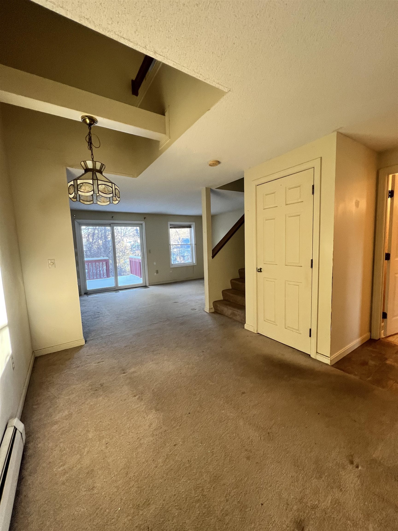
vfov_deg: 106.2
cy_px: 266
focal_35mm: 13
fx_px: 199
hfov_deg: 89.9
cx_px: 199
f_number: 1.8
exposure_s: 1/60
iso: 200
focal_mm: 1.57
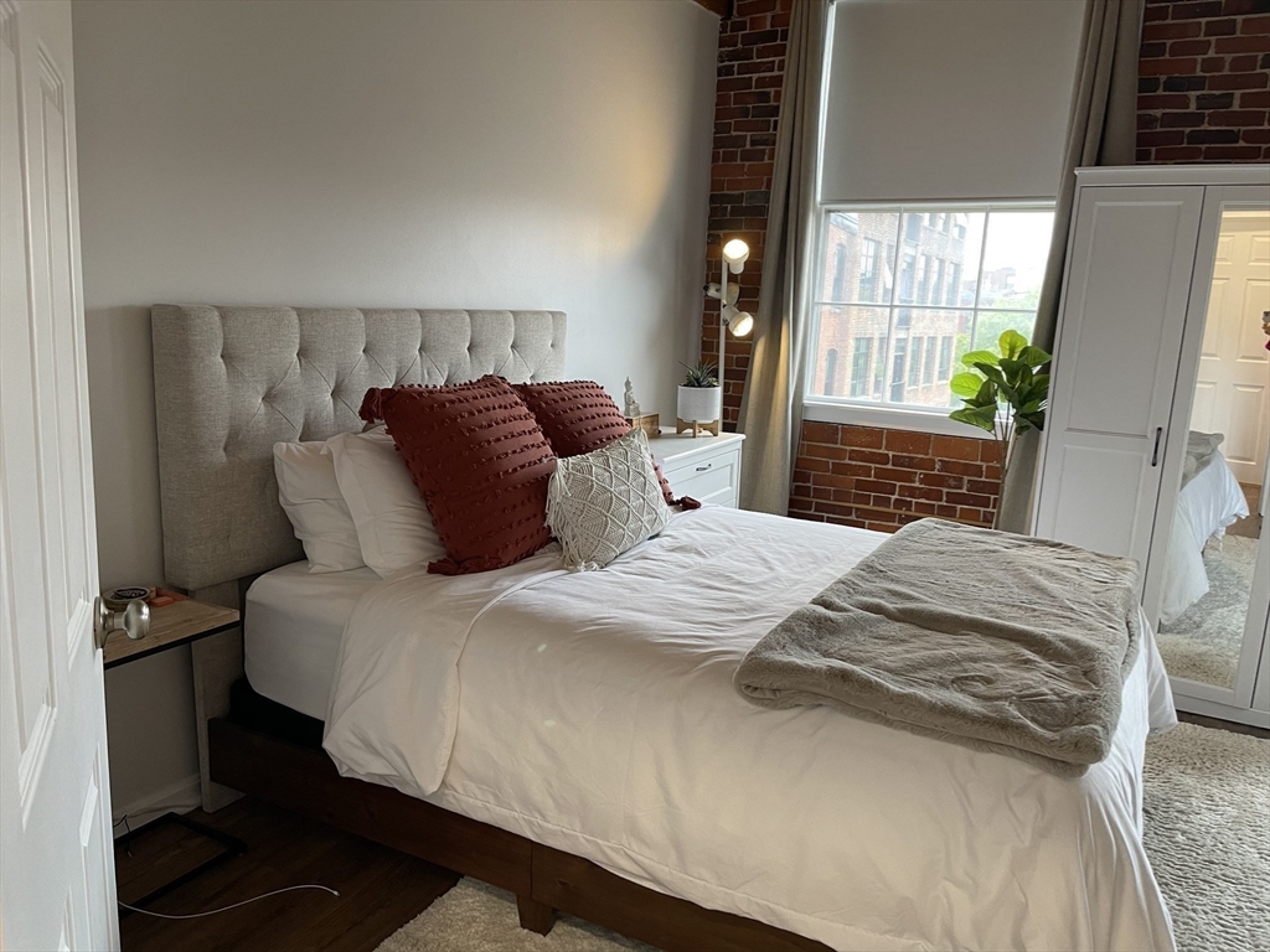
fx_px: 954
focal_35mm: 26
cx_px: 635
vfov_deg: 53.1
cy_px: 476
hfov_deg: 67.3
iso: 100
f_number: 1.6
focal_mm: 5.1
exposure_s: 1/60
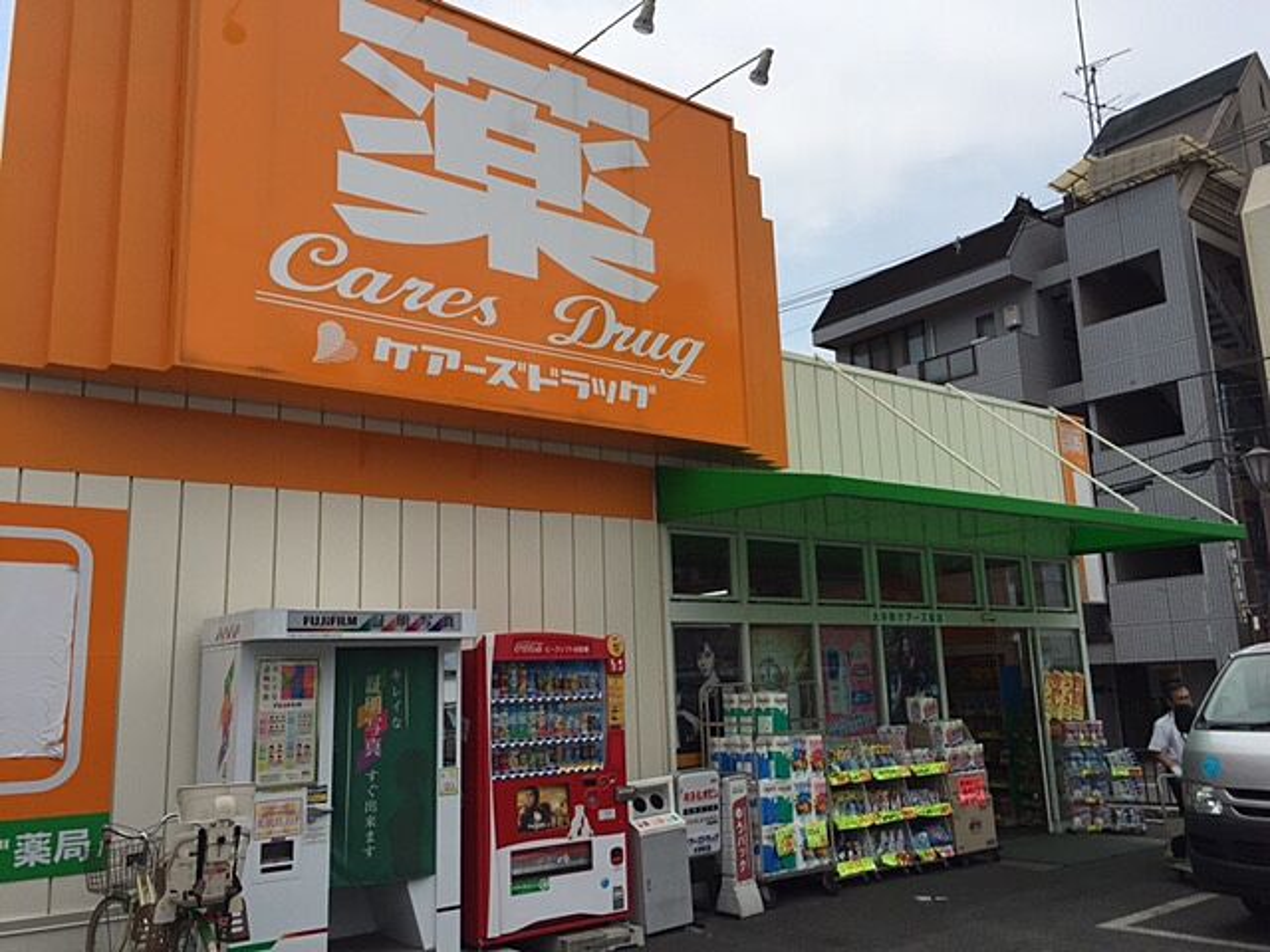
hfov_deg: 61.7
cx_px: 635
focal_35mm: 29
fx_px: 1064
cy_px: 476
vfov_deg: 48.2
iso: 32
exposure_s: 1/3049
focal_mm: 4.15
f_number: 2.2
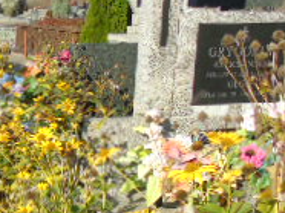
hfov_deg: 17.3
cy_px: 227
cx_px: -169
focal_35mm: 100
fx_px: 822
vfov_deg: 14.5
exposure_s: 1/500
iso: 80
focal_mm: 5.2
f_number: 3.6
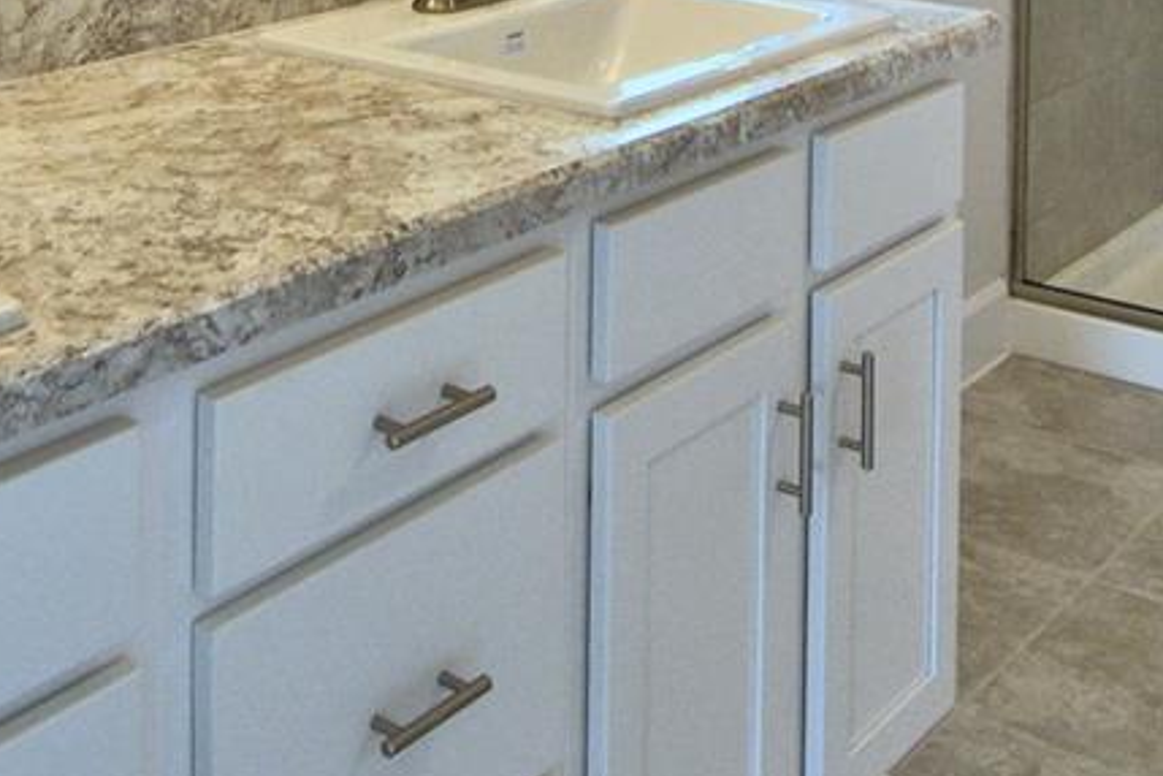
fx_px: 1809
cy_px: -320
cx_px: 434
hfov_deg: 35.4
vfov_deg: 21.2
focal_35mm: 56
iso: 280
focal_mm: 10
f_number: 4.5
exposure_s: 1/125
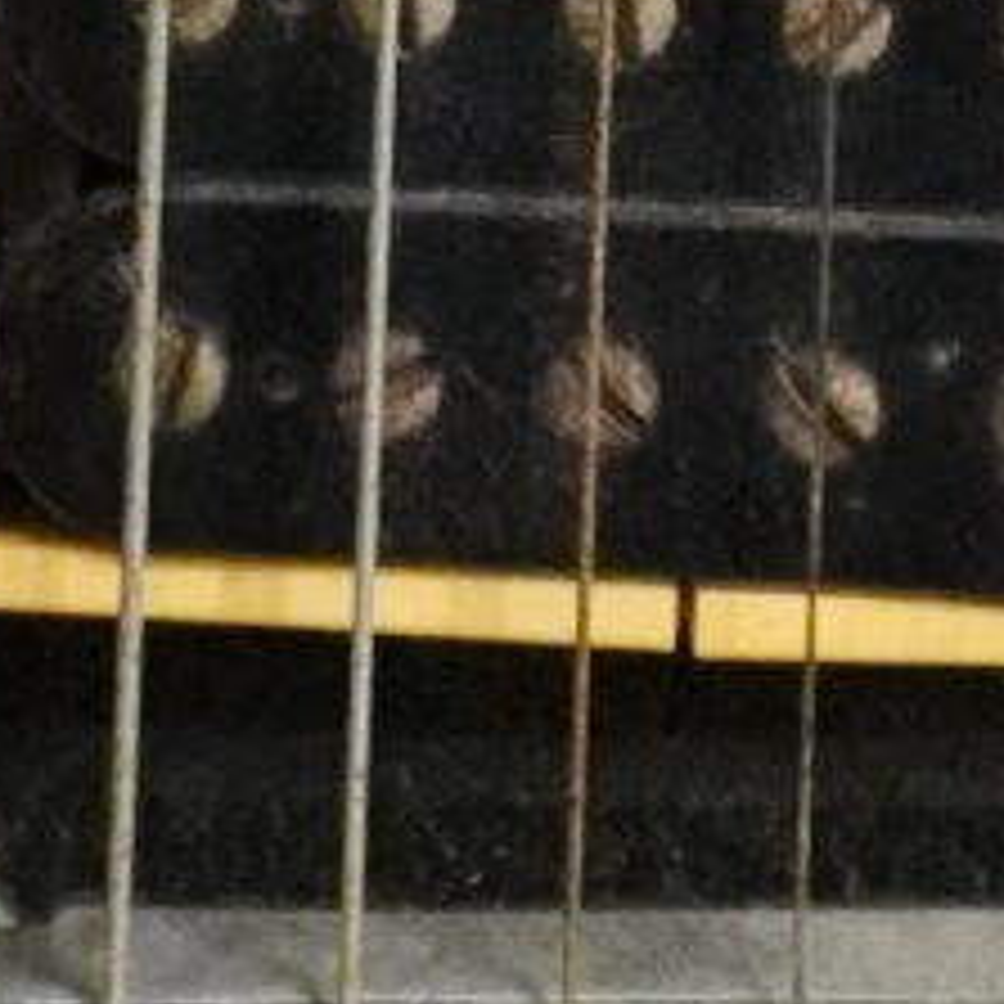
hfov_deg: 7.5
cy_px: -1180
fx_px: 7679
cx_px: 322
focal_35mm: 234
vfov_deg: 7.1
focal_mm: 16
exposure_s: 1/160
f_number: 3.5
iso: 6400
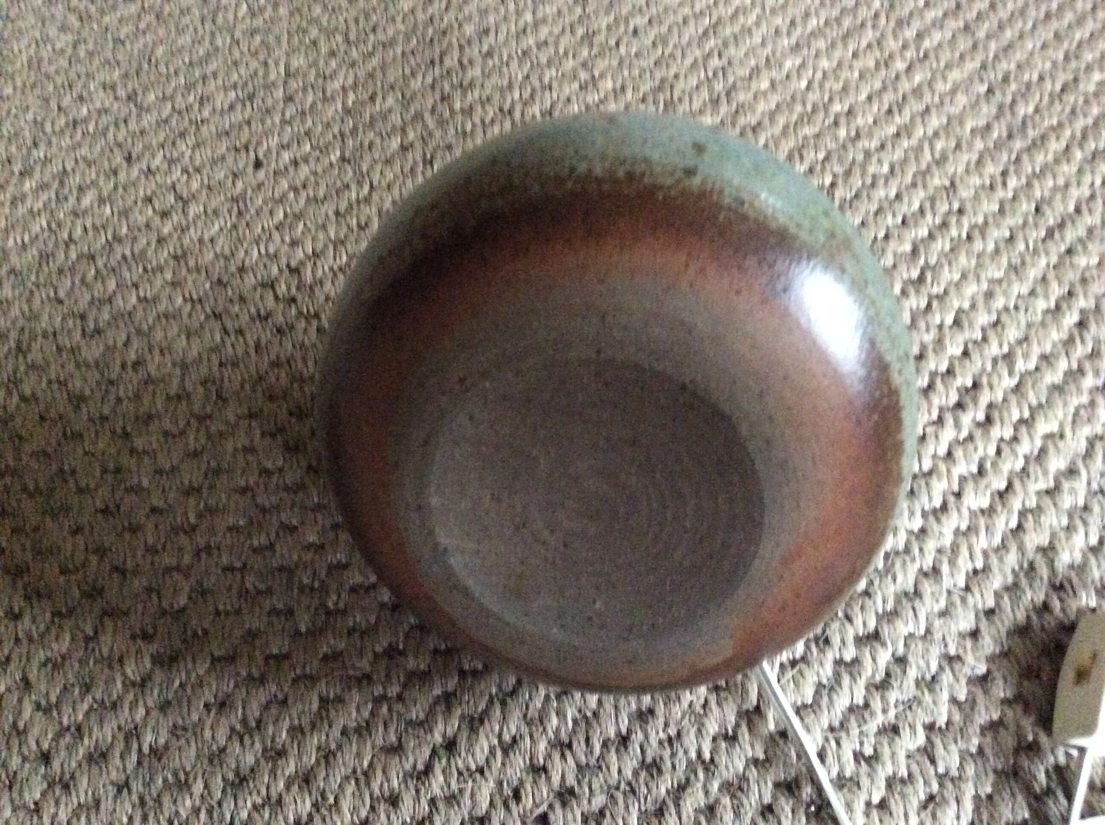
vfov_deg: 44.1
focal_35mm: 32
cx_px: 552
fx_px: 1020
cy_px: 412
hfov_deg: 56.9
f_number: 2.4
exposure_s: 1/17
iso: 800
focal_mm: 3.3
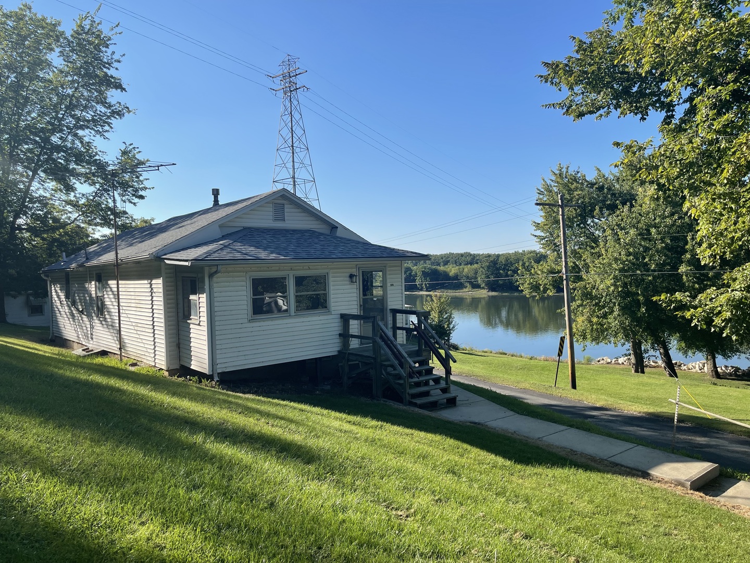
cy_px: 282
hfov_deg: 67.3
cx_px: 375
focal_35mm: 26
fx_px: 563
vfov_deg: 53.1
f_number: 1.6
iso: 32
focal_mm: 5.1
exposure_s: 1/3165
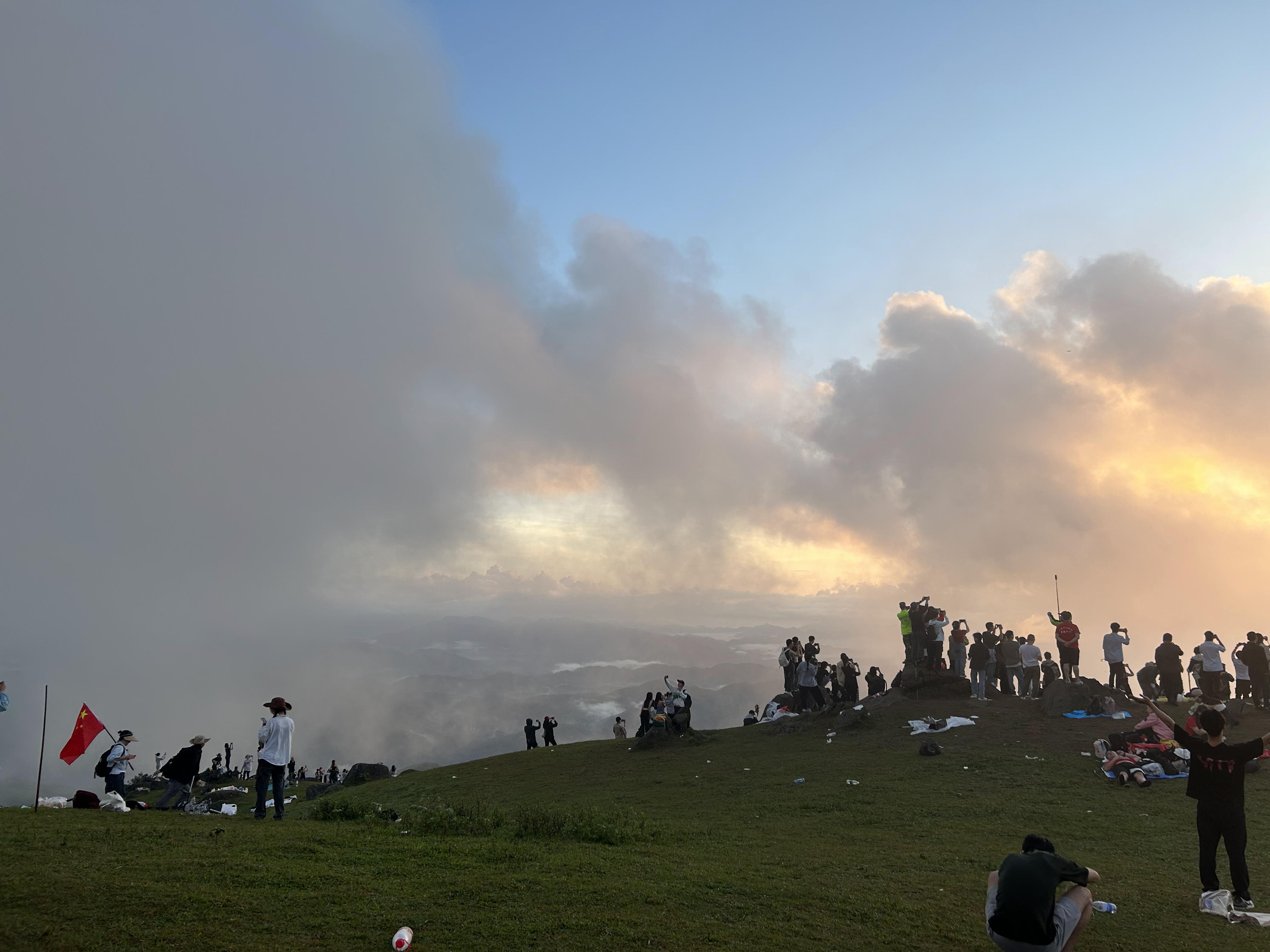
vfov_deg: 53.1
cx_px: 635
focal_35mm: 26
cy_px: 476
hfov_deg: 67.3
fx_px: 954
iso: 50
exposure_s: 1/588
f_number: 1.5
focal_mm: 5.7
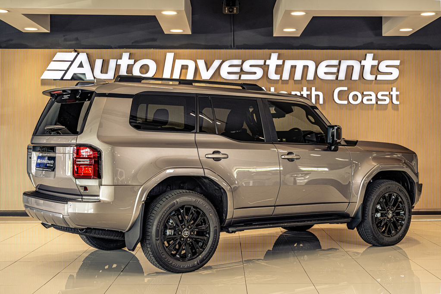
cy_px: 147
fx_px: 674
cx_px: 220
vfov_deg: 24.6
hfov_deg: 36.2
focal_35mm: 55
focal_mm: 55
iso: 500
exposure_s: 1/125
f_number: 4.5
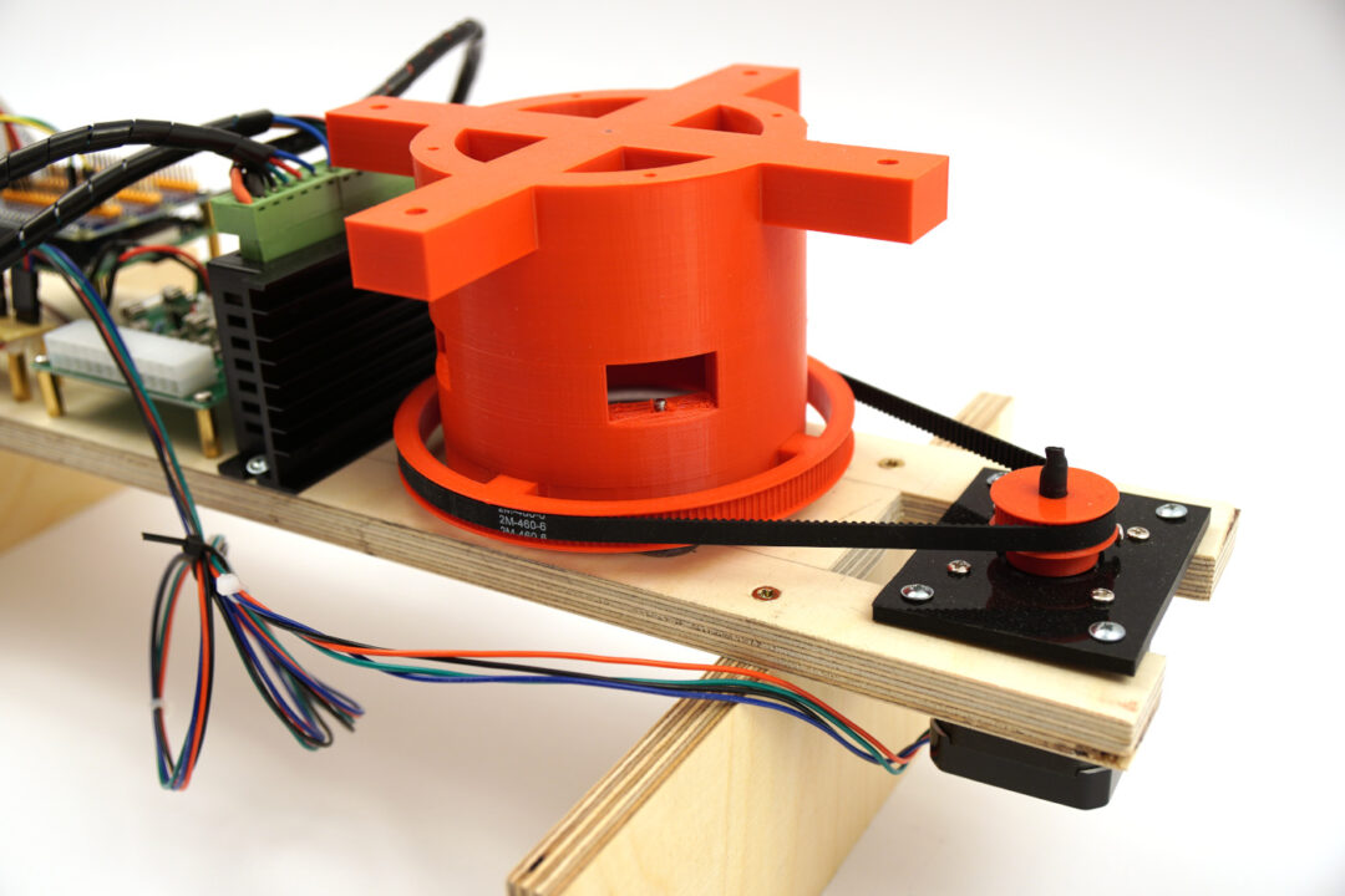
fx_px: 1457
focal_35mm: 39
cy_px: 448
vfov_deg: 34.2
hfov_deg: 49.6
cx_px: 672
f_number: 4
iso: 160
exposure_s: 1/60
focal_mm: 26
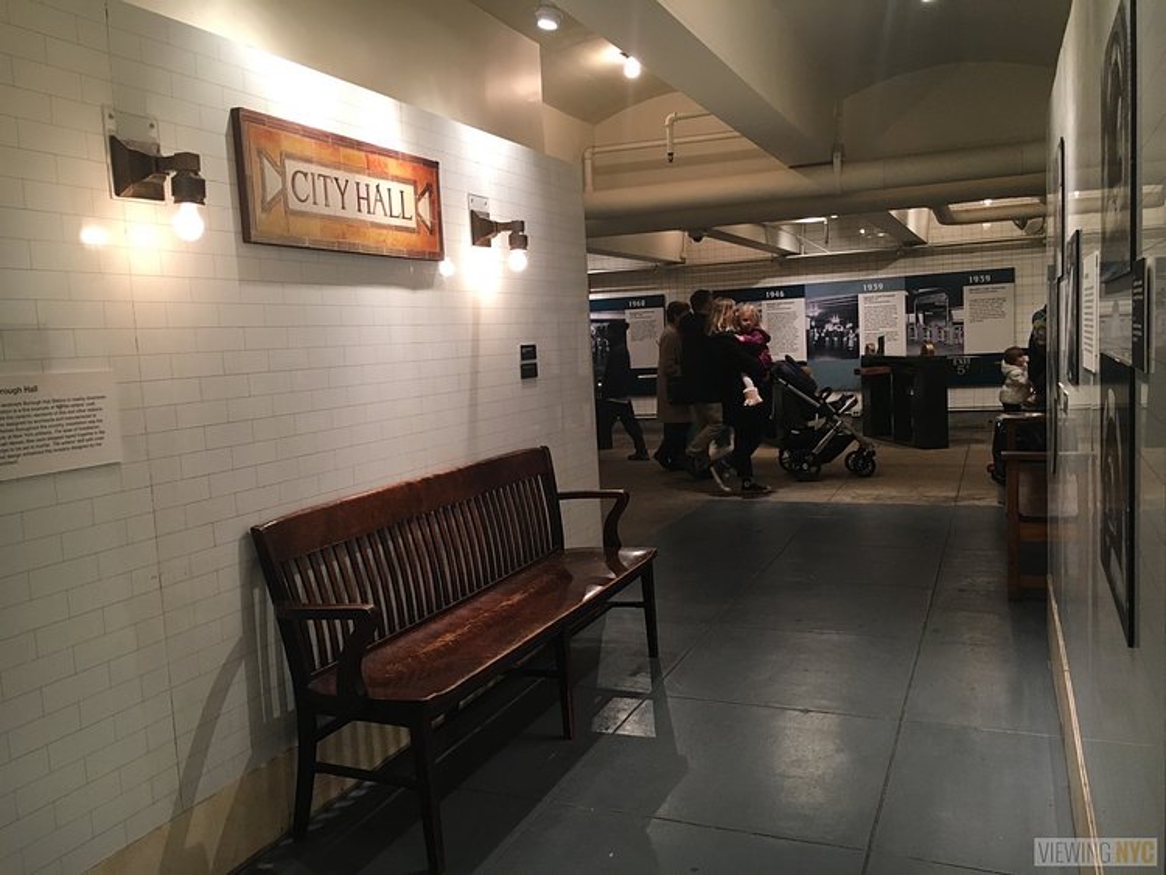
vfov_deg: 48.3
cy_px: 438
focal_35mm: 29
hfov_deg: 61.6
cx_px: 583
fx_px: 977
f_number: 2.2
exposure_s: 1/30
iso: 100
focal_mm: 4.15
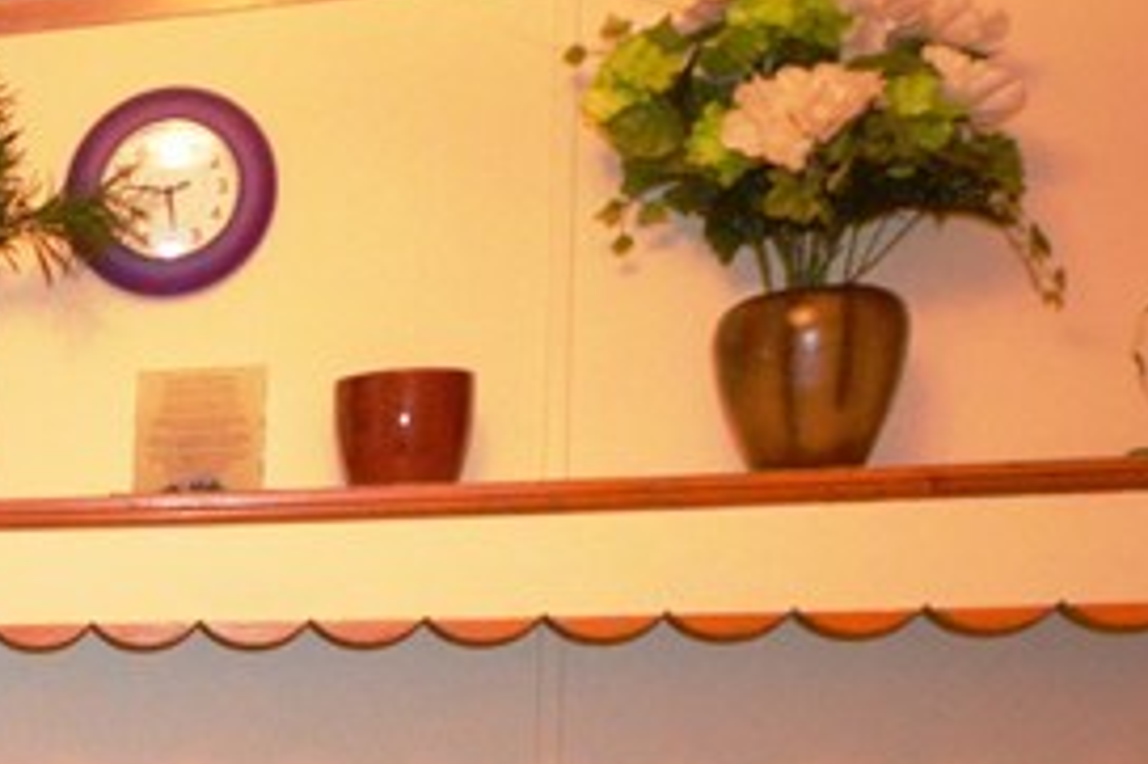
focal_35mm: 60
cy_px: 823
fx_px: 1912
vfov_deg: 21.5
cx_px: -466
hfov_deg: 26.5
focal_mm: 10
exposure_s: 1/60
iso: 3200
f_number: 4
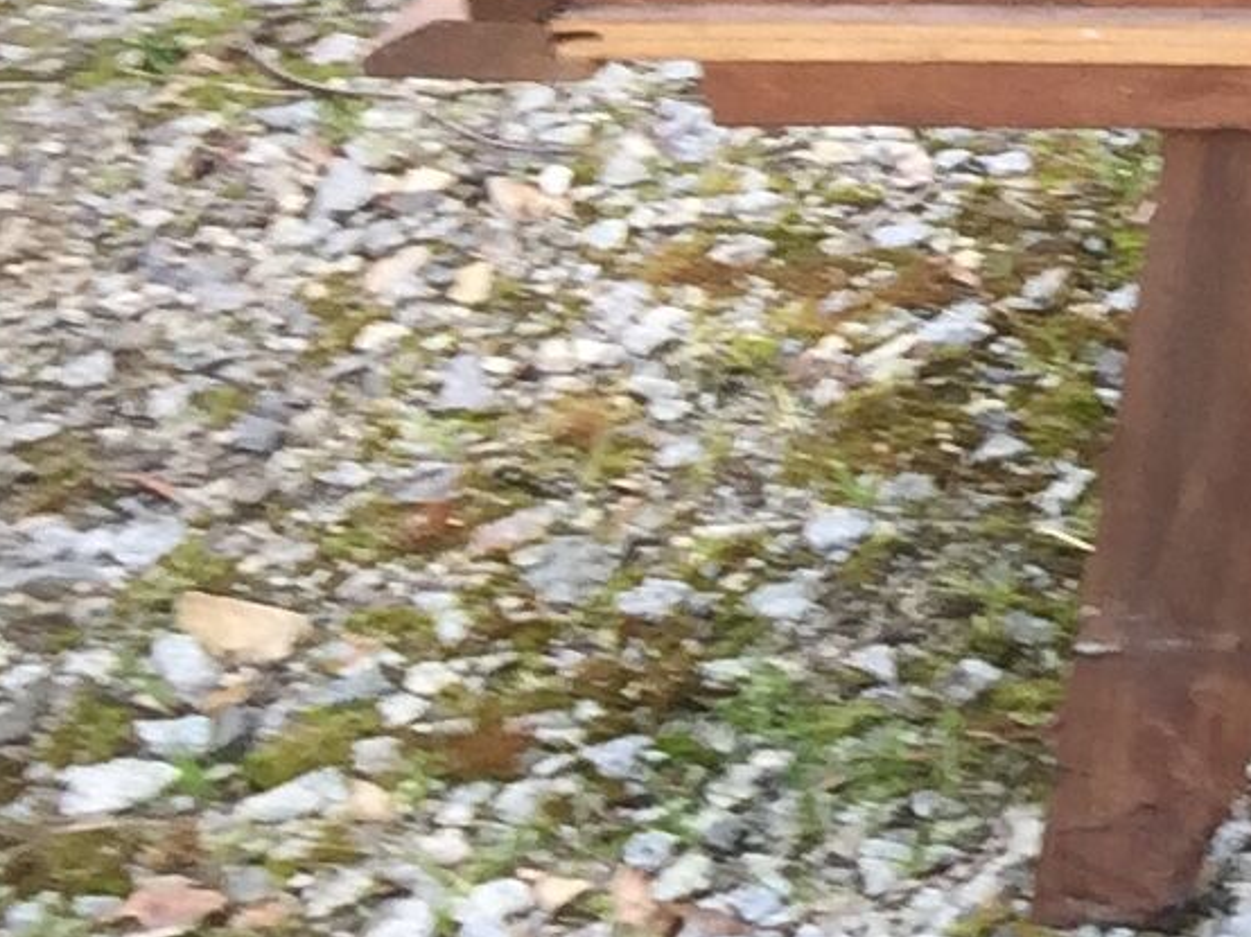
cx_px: 3498
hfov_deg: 9.5
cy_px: -774
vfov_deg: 8.3
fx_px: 6177
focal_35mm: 171
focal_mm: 4.15
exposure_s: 1/50
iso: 32
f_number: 2.2
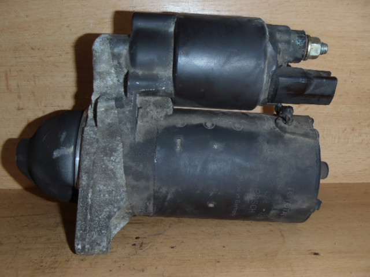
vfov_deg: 37.7
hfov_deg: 49.0
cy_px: 138
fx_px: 406
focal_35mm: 38
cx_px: 185
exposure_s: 1/40
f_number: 4.6
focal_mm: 6.83
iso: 100
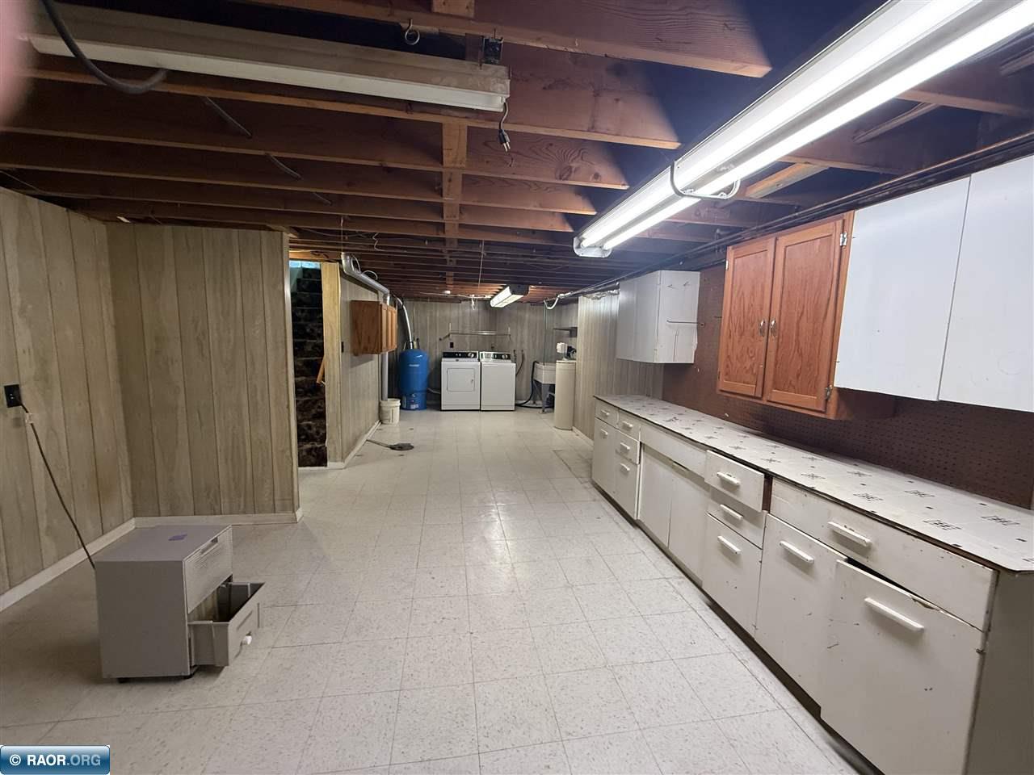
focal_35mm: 14
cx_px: 517
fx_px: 418
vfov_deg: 85.7
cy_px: 388
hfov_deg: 102.1
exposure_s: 1/60
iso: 250
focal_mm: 2.22
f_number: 2.2
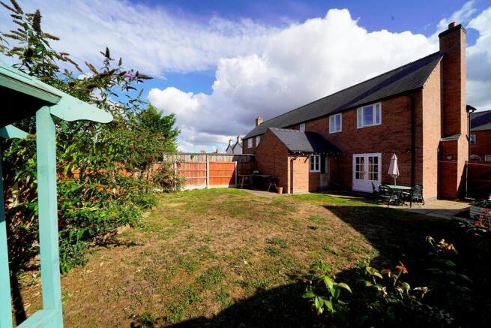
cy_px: 164
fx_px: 164
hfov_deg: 112.6
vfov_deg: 90.0
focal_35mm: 12
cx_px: 246
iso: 100
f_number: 10
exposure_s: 1/160
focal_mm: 12
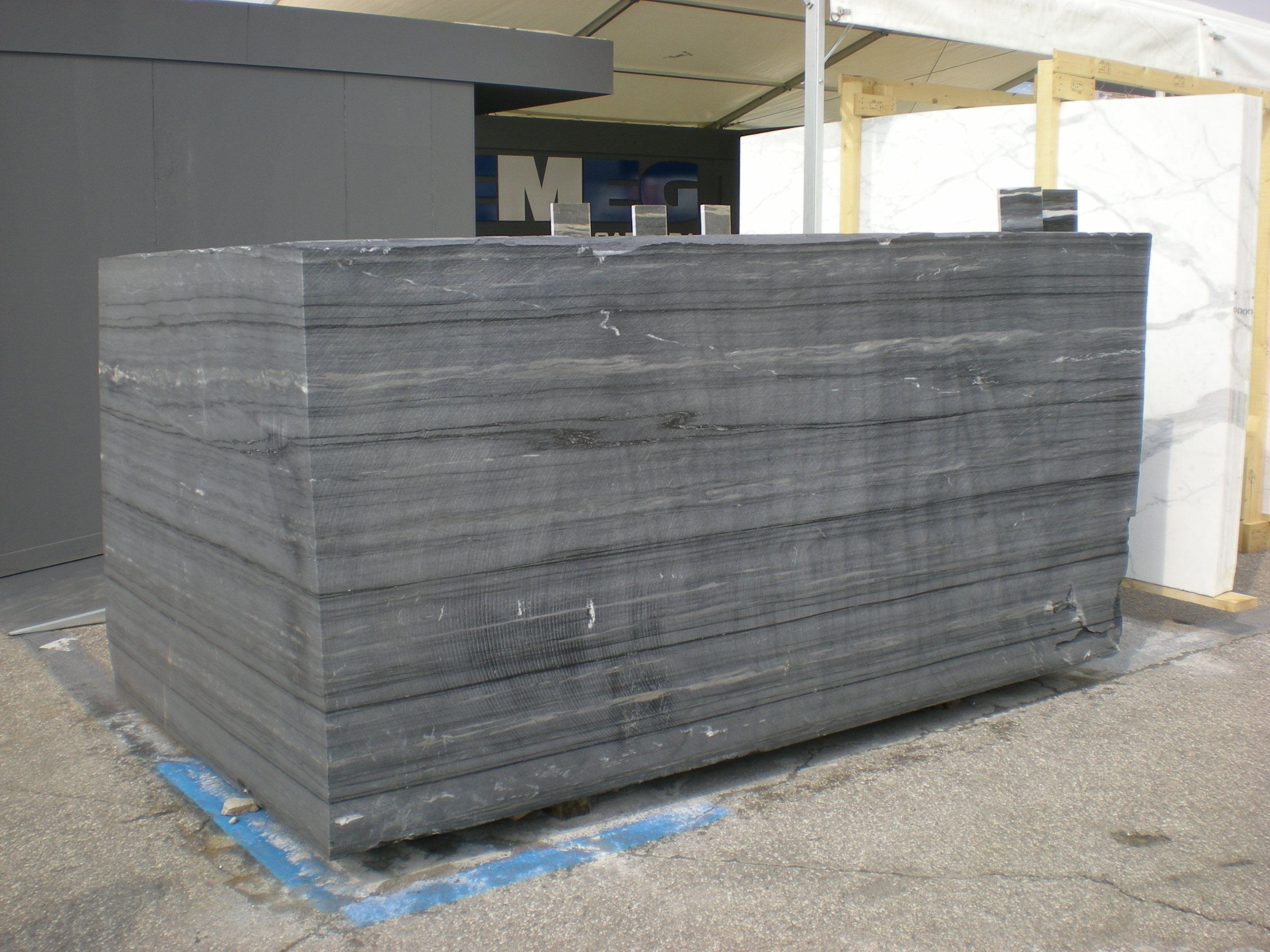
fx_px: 1394
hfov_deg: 49.0
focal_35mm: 38
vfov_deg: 37.7
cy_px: 476
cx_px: 635
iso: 50
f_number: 4.6
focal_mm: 6.3
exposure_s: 1/251
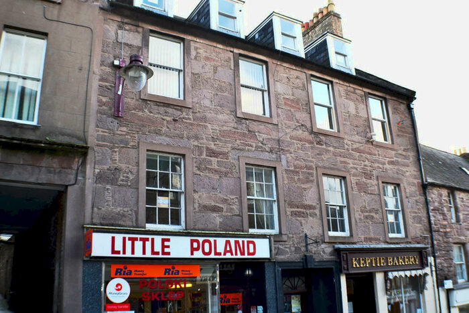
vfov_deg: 31.9
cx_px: 234
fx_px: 547
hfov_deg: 46.4
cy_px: 156
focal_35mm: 42
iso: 100
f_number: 4.5
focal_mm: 28
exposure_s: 1/125
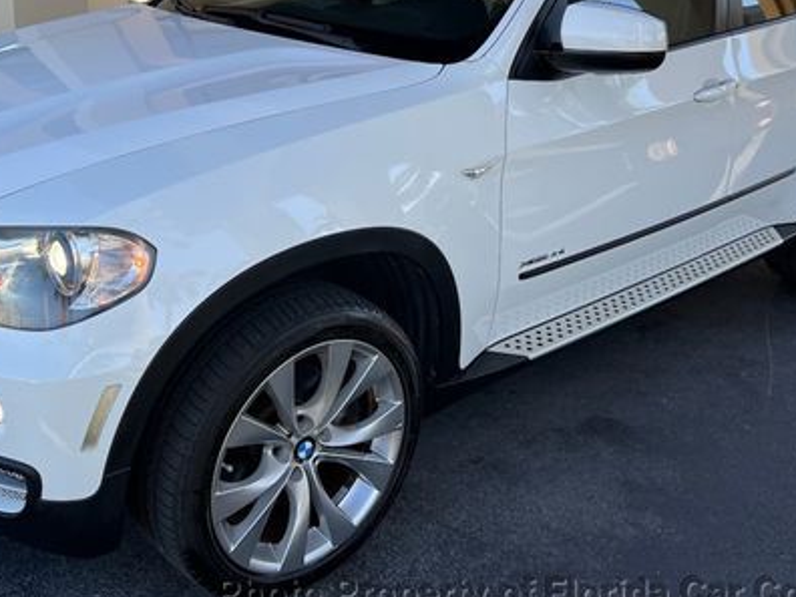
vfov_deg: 33.7
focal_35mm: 42
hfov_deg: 44.7
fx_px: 966
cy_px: 153
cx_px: 356
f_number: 1.5
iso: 50
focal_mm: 5.7
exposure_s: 1/700
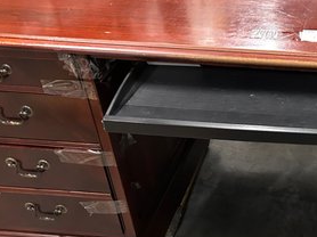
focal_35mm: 59
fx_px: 540
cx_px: 335
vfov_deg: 24.6
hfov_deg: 29.9
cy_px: 169
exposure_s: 1/52
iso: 500
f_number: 1.5
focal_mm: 5.7
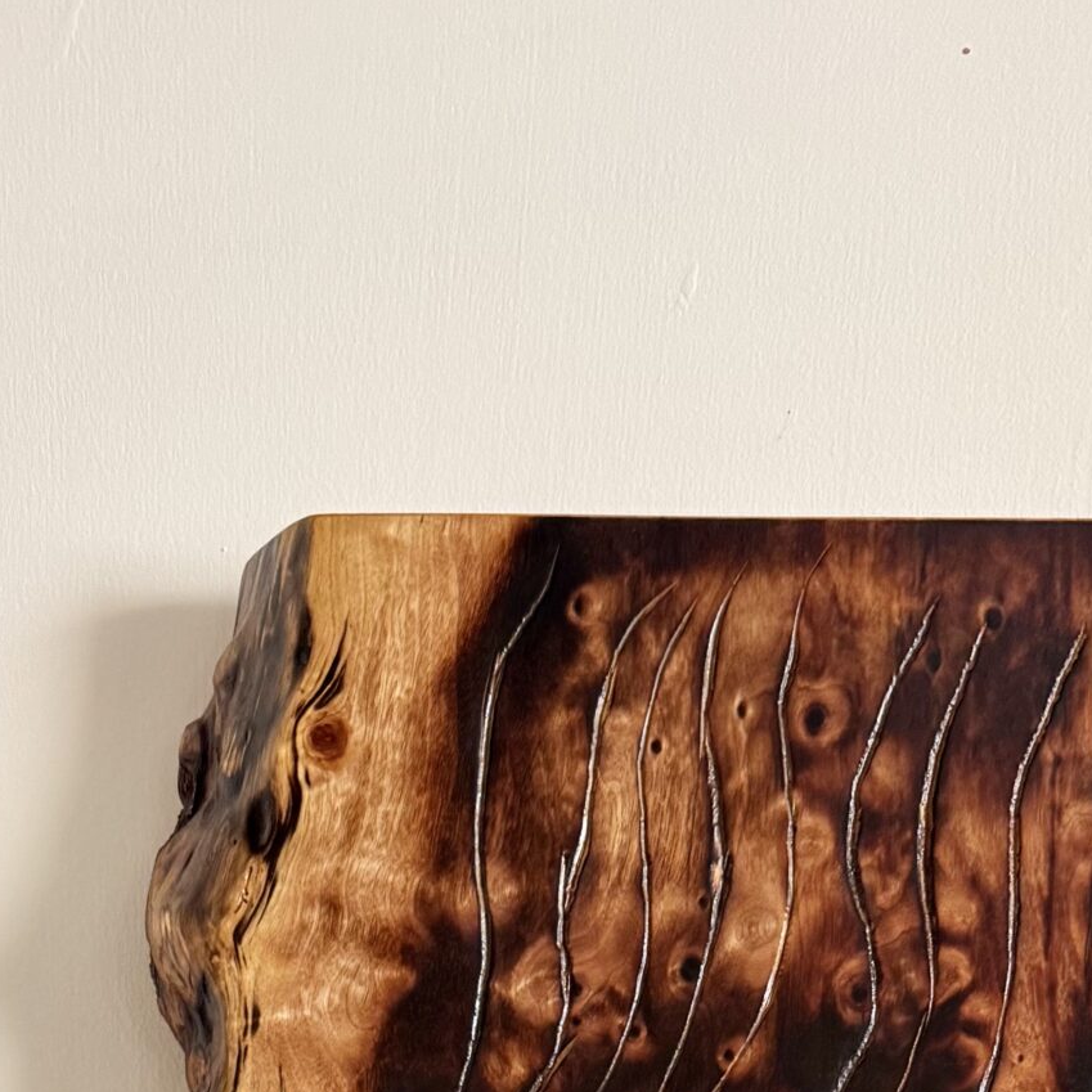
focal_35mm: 64
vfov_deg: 22.5
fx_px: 2284
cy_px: 1601
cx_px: 851
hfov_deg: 26.5
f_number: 1.78
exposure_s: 1/60
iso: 320
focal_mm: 6.76
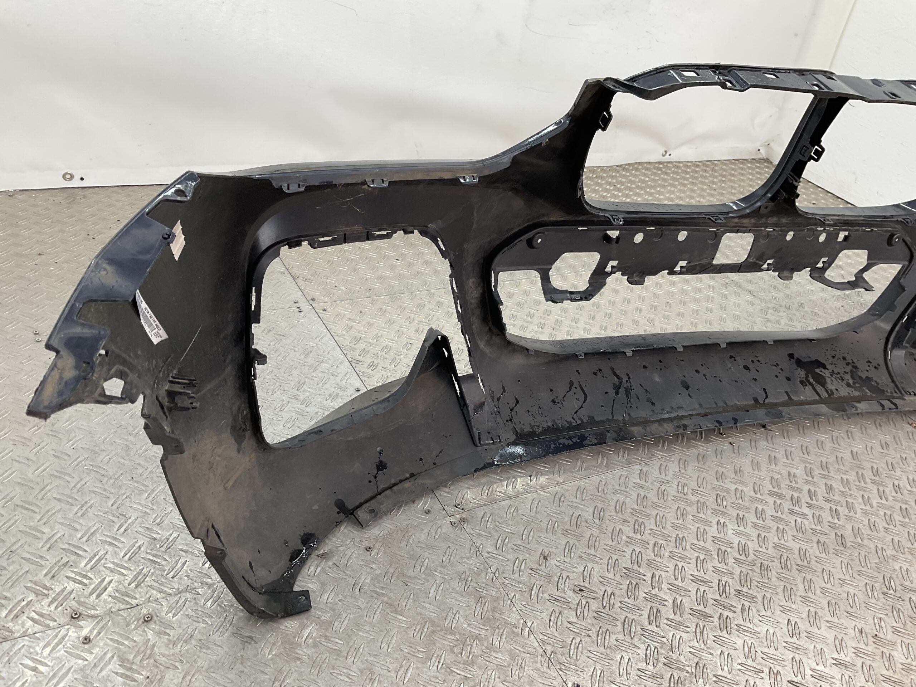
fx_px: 767
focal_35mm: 29
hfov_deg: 61.7
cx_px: 458
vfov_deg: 48.2
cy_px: 344
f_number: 1.8
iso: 25
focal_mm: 3
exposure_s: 1/100
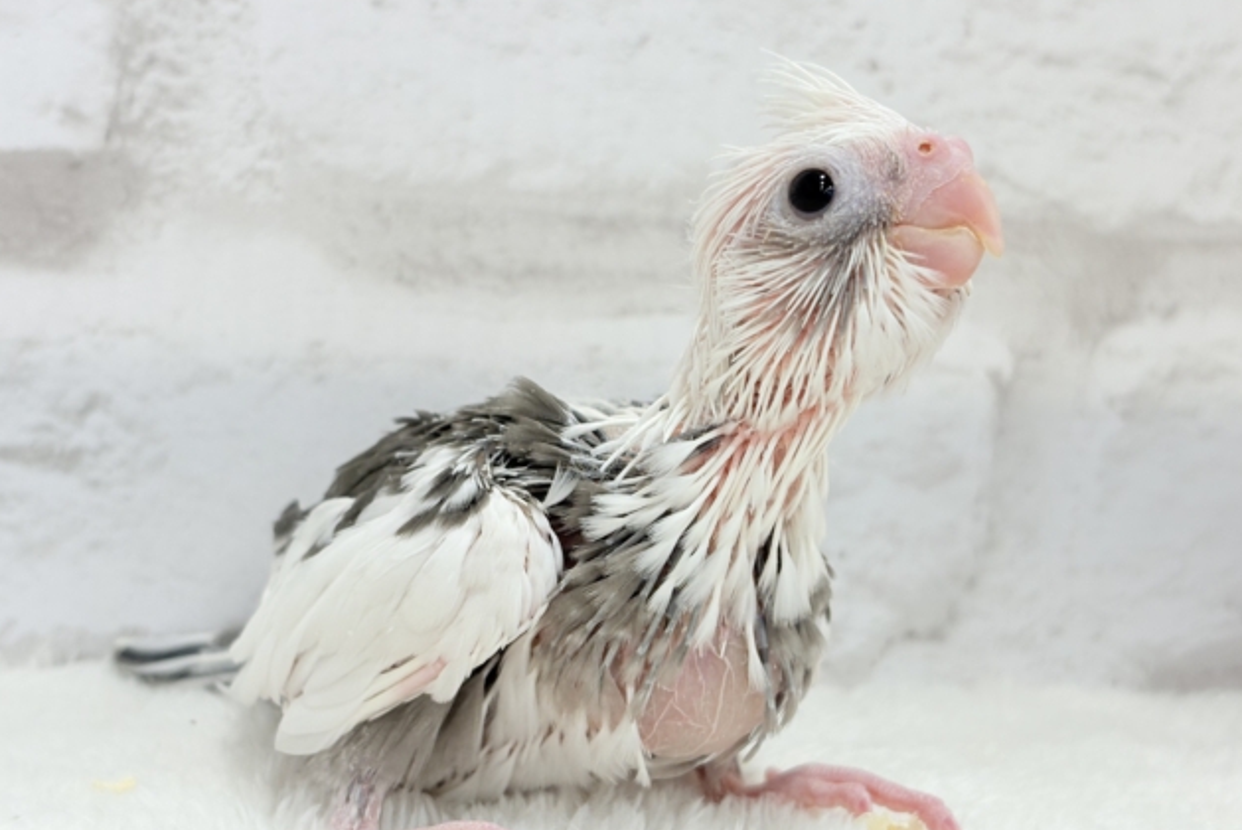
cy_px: 421
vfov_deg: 24.6
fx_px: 1898
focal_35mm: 55
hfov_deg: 36.2
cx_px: 614
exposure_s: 1/50
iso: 40
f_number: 1.6
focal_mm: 5.96
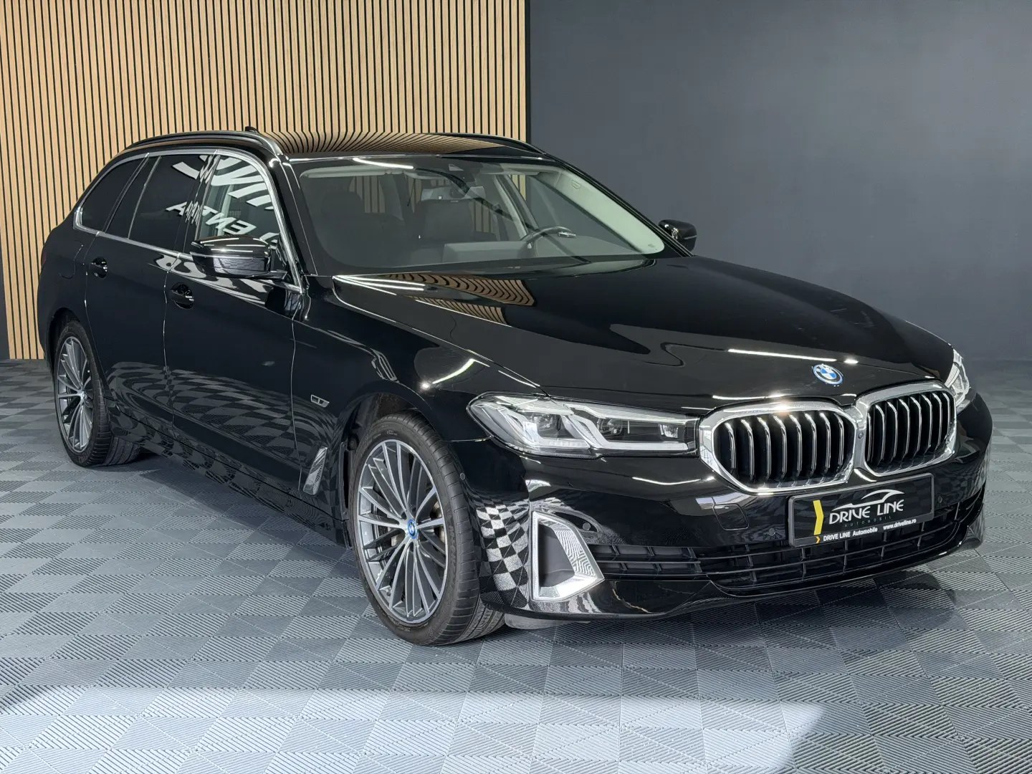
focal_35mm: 48
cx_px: 516
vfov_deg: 30.3
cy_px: 387
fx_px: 1431
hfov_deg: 39.7
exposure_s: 1/100
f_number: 1.78
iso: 250
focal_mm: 6.76
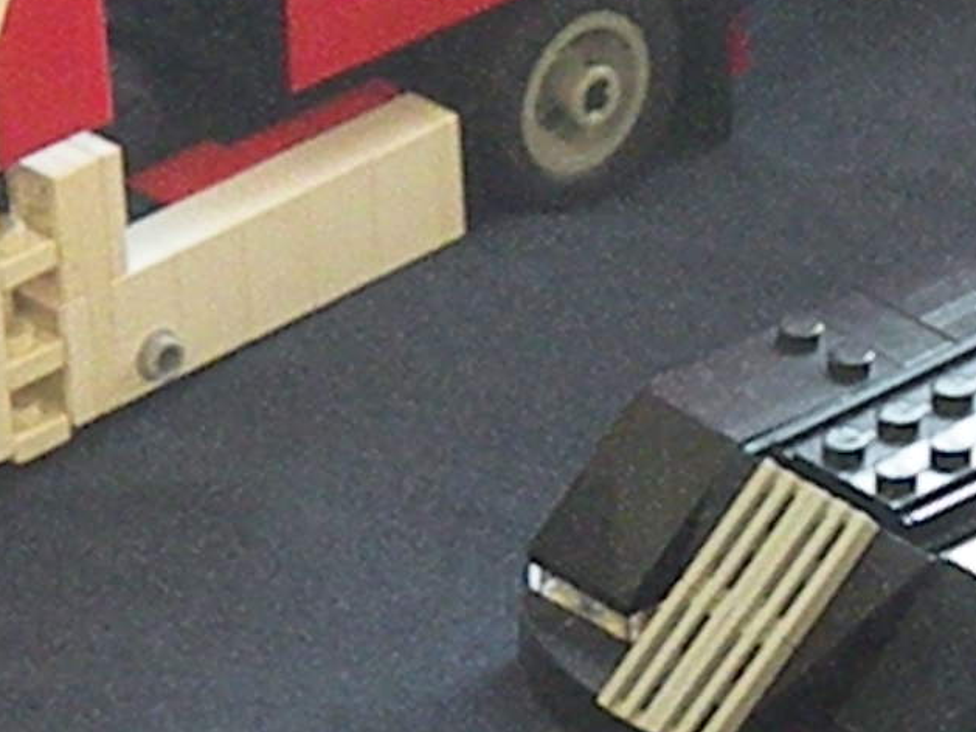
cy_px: 622
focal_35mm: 420
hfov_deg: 4.7
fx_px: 11844
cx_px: 1285
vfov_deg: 3.5
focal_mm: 22.9
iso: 1600
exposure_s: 1/77.1
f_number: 4.5
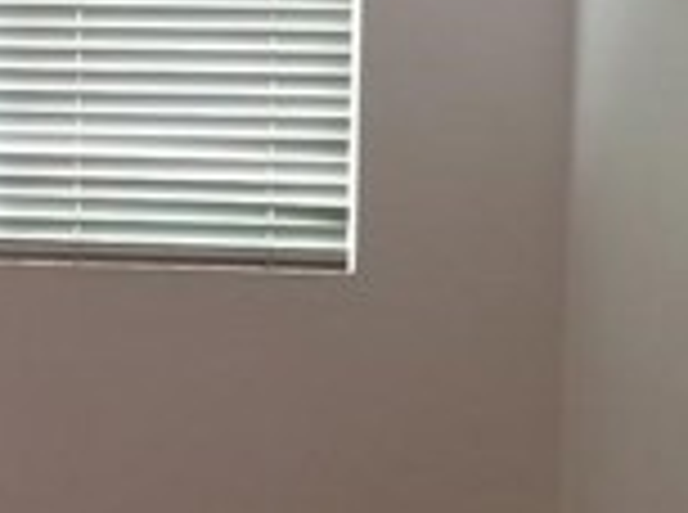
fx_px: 2161
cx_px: -238
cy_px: 90
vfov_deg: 13.4
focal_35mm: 109
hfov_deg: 16.9
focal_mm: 4.25
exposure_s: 1/50
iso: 100
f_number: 1.7
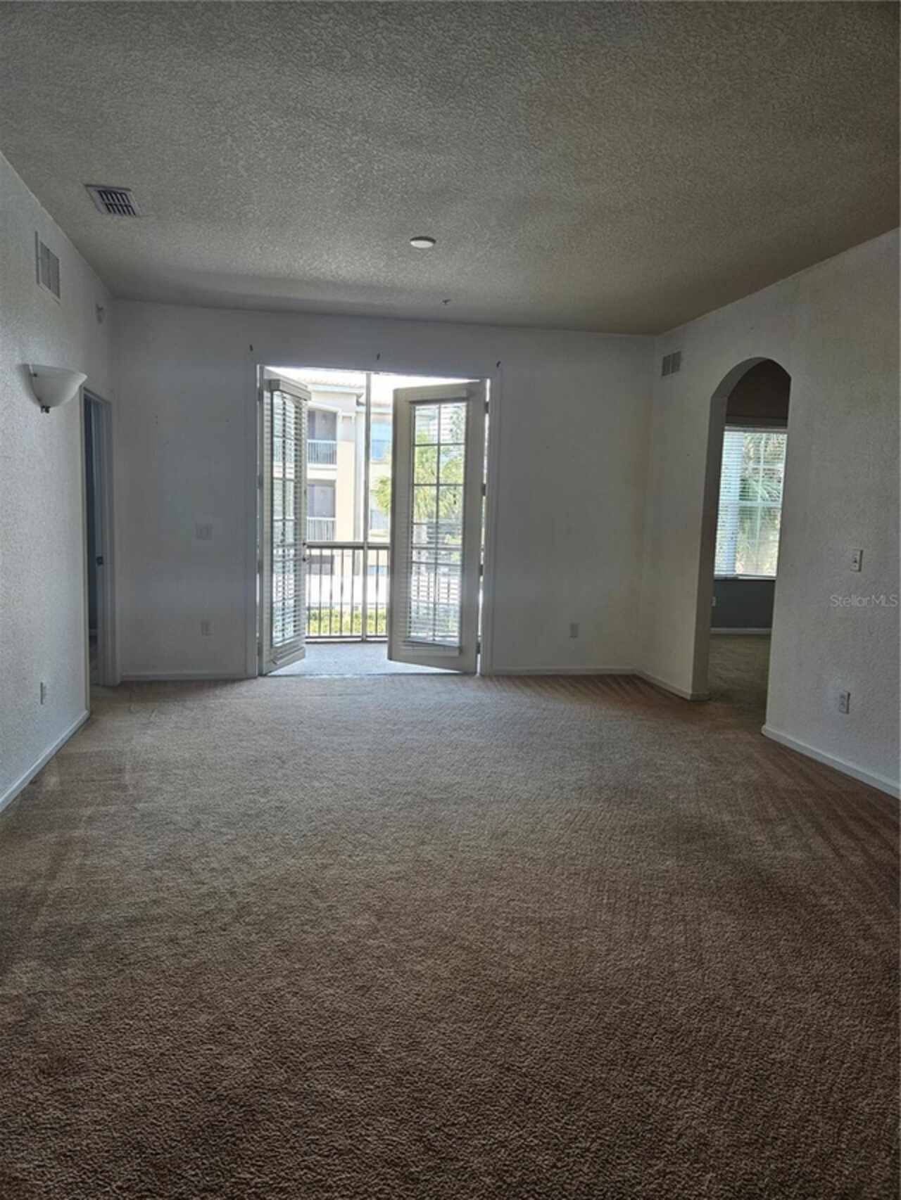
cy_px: 600
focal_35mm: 23
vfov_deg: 73.9
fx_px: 798
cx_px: 450
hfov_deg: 58.9
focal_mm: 5.4
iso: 32
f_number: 1.8
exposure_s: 1/55
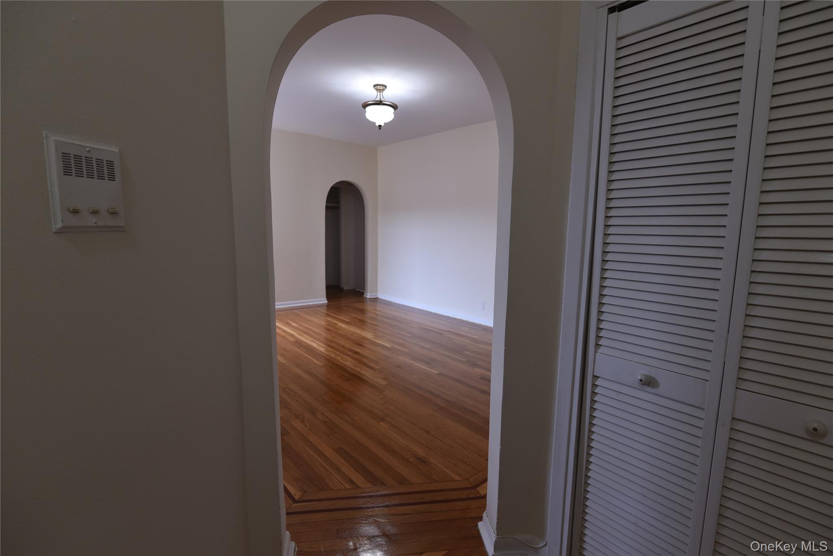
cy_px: 278
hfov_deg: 93.3
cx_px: 416
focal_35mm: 17
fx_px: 393
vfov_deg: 70.5
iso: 400
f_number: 3.5
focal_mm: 17
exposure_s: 1/60
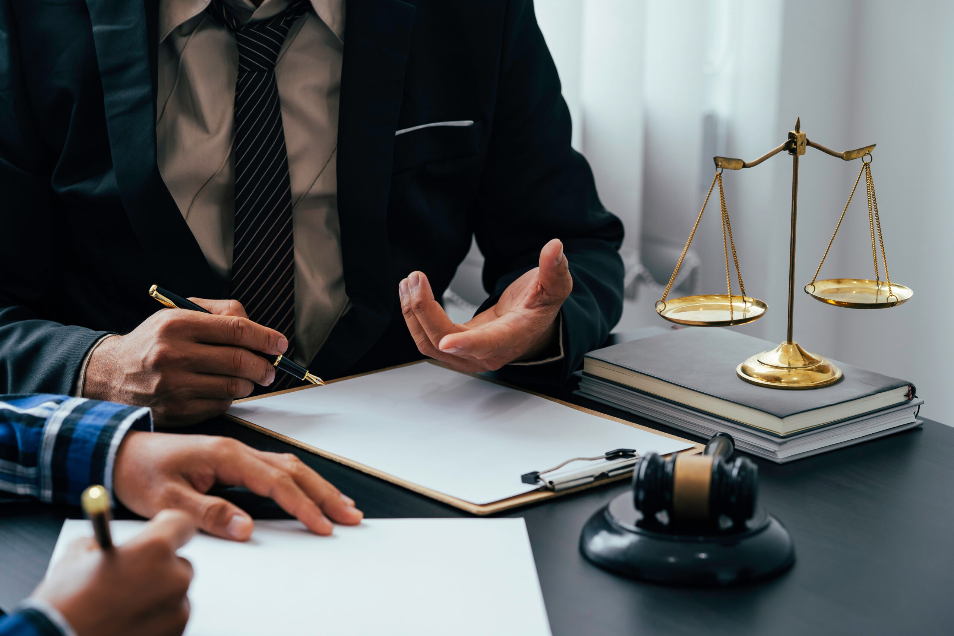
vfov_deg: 16.1
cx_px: 477
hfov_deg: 23.9
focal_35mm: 85
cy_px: 318
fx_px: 2252
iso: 200
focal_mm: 85
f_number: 4
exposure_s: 1/125
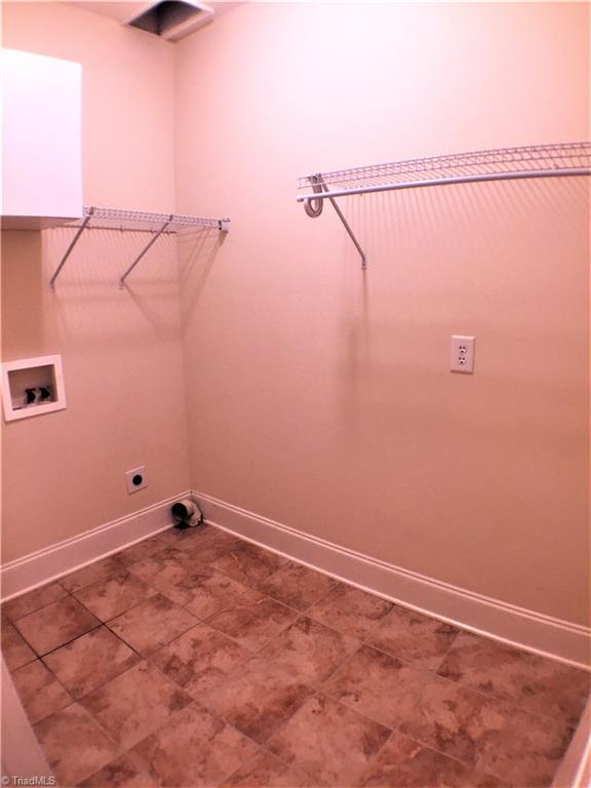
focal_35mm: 29
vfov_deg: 61.7
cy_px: 394
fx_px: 660
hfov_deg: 48.2
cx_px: 296
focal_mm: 4.15
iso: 64
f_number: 2.2
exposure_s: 1/30
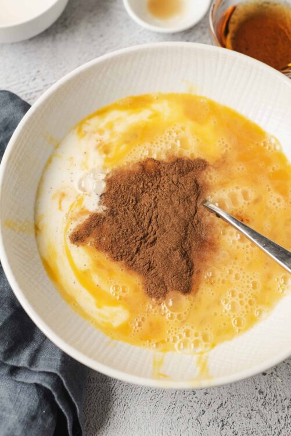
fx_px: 605
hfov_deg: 27.0
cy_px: 218
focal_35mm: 50
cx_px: 146
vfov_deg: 39.6
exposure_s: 1/50
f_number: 4.5
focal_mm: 50
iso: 400
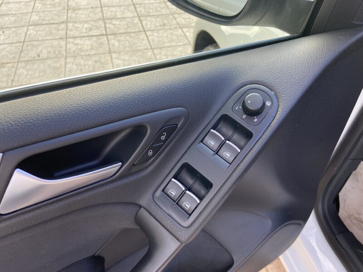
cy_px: 136
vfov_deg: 53.1
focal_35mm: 26
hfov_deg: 67.3
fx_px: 273
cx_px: 182
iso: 50
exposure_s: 1/122
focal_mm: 4.25
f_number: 1.8
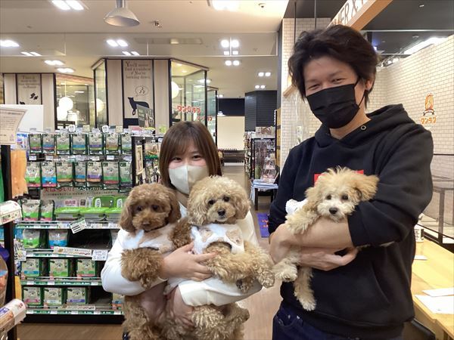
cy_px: 170
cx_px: 227
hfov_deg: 58.4
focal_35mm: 31
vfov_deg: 45.4
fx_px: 407
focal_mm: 3.3
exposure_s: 1/50
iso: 200
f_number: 2.4
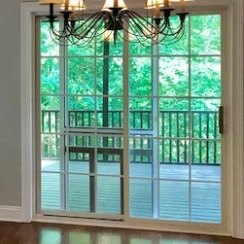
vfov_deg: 27.0
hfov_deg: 26.0
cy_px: 70
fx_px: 502
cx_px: 4
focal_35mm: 63
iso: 32
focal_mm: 3.99
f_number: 1.8
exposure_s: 1/30
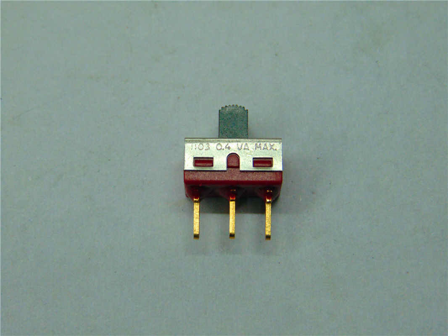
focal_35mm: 71
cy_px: 168
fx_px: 919
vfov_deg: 20.7
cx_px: 224
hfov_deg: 27.4
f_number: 3.7
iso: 200
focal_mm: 12.8
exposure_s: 1/30
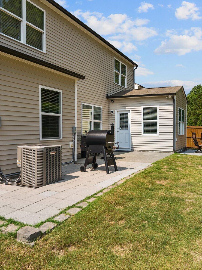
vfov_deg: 65.3
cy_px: 130
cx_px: 127
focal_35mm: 27
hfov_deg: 50.8
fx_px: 210
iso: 100
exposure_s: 1/90
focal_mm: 16
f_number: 6.7
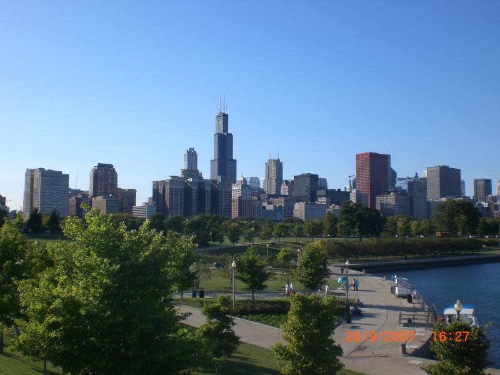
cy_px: 188
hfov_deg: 49.0
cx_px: 250
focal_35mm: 38
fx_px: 549
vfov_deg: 37.7
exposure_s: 1/500
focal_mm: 6.3
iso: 50
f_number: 4.4
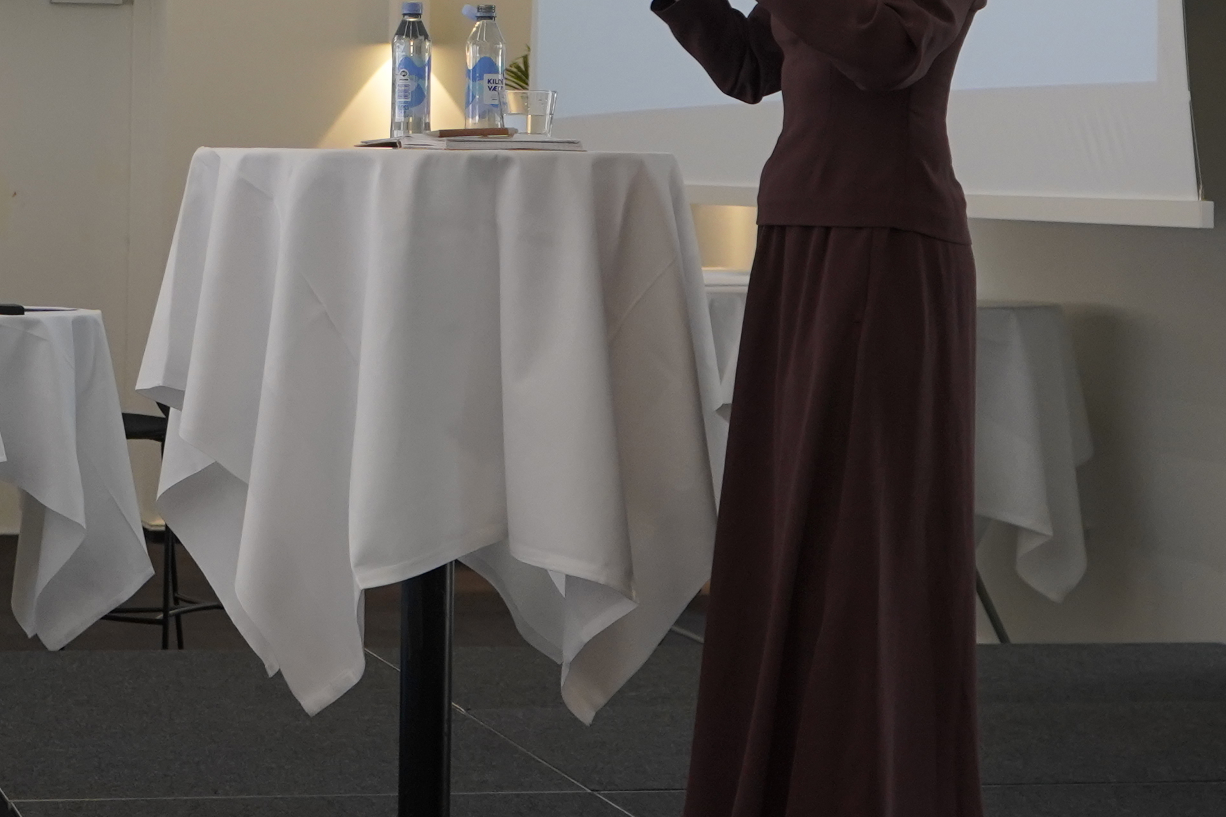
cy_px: -125
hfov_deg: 18.0
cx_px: 354
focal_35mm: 113
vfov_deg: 11.9
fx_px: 3847
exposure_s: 1/160
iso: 1250
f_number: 4
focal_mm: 36
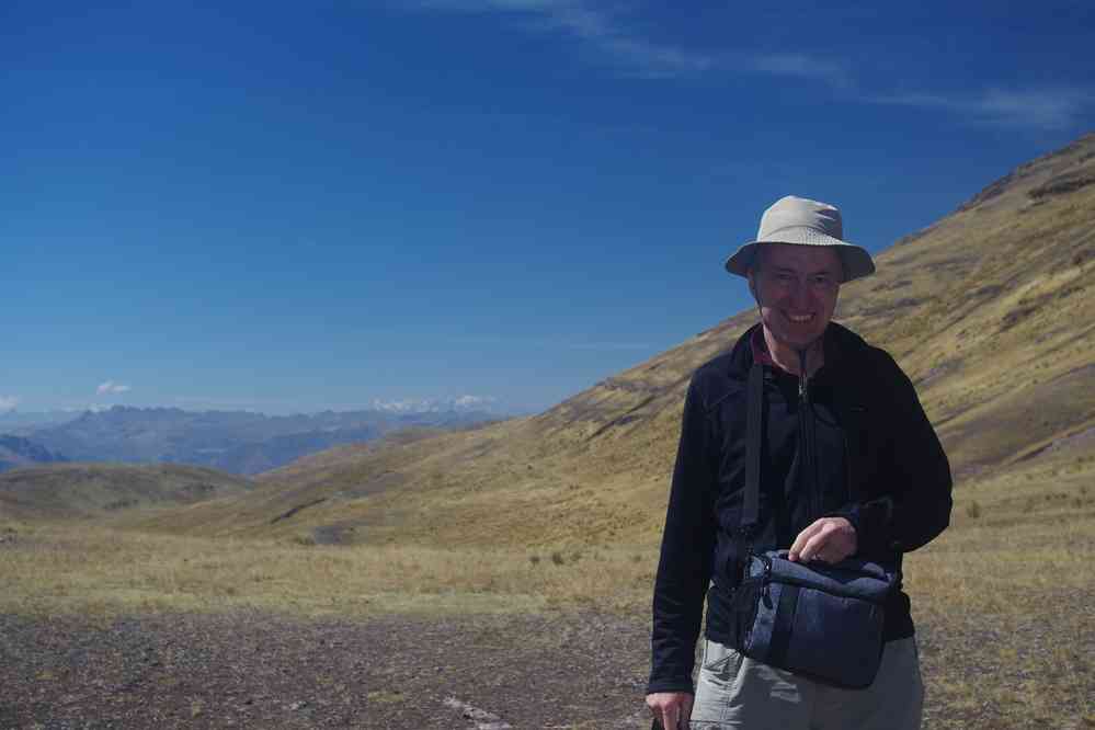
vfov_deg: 28.9
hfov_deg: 42.3
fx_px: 1414
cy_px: 365
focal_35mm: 46
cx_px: 548
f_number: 5
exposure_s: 1/180
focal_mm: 31
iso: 100
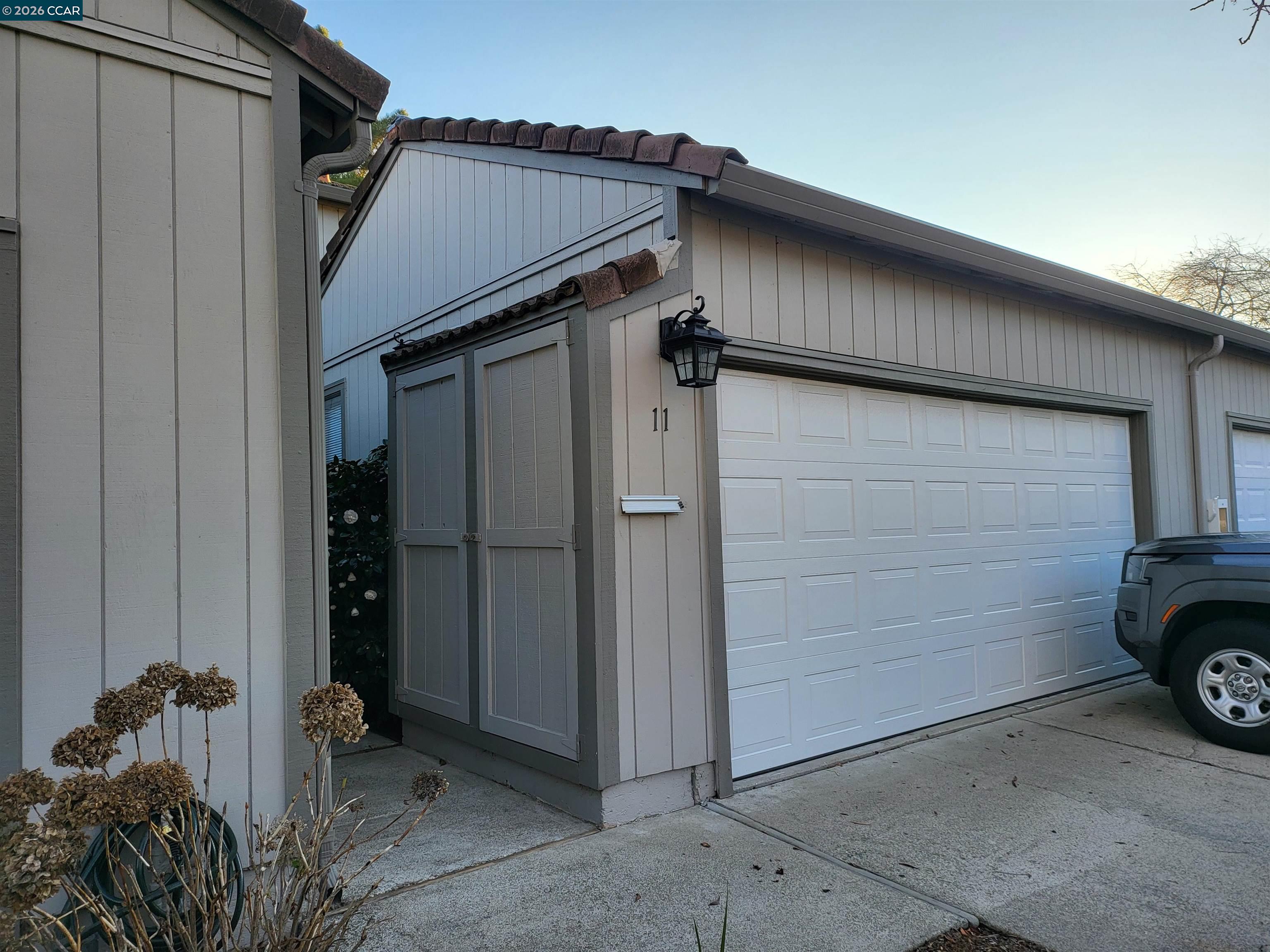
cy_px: 476
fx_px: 881
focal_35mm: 24
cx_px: 635
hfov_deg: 71.6
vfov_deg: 56.8
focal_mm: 5
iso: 40
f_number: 1.8
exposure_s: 1/487
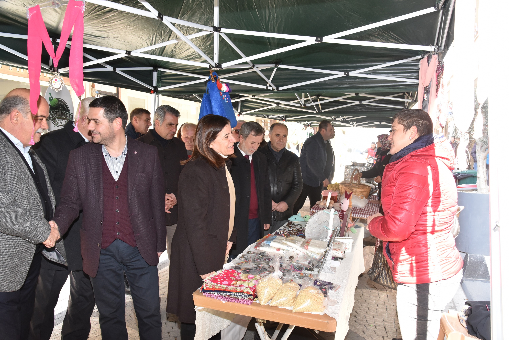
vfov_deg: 43.6
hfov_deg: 61.9
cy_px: 170
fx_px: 424
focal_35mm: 30
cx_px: 254
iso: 2500
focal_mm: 30
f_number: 9
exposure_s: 1/80
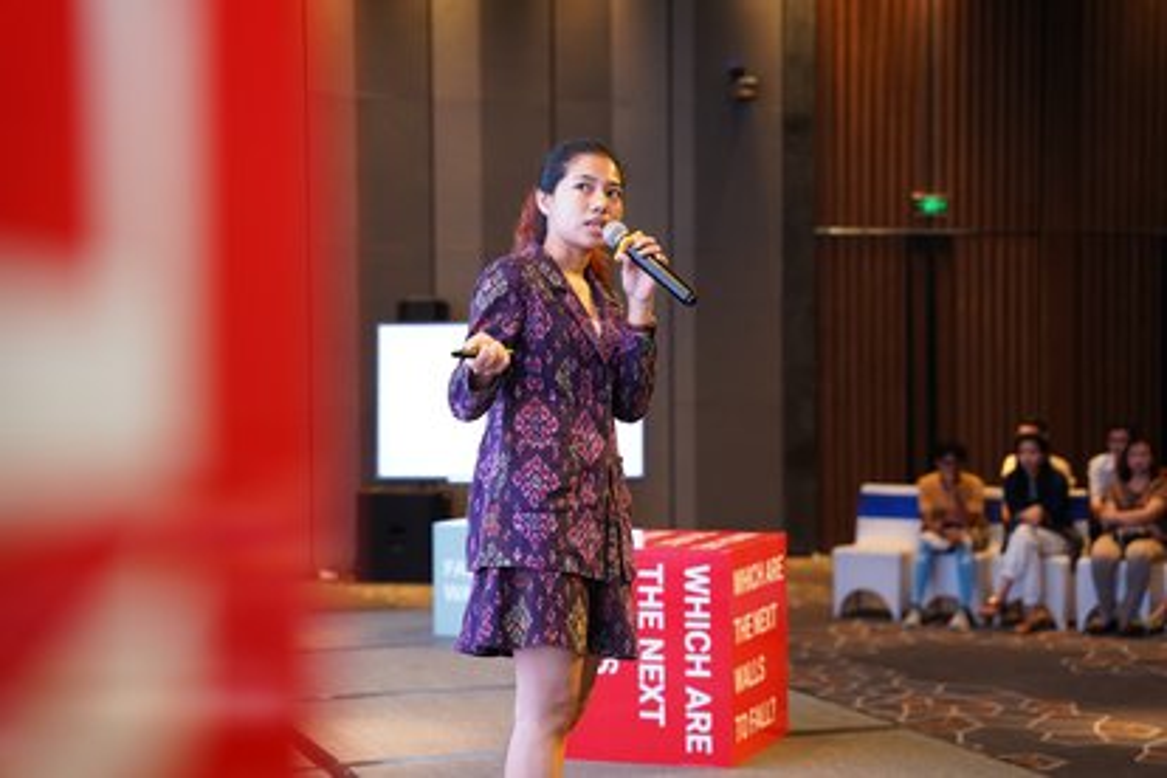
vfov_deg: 19.5
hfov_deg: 28.8
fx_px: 2269
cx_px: 584
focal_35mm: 70
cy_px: 389
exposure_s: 1/125
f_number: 2.8
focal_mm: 70
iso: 1600
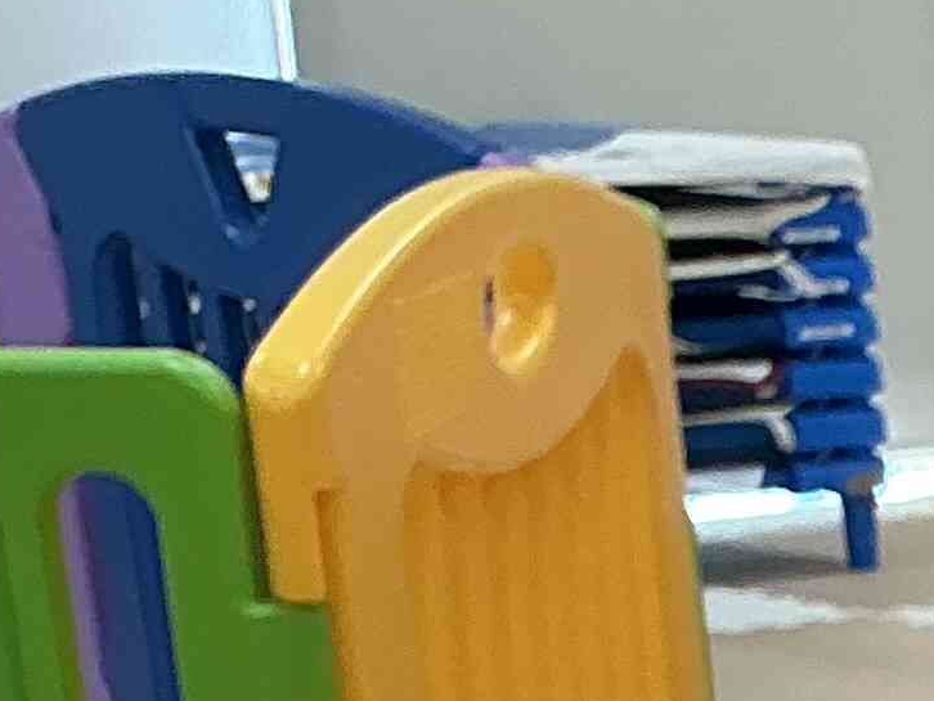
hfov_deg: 10.5
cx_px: 2267
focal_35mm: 161
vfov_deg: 8.4
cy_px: 1747
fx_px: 4345
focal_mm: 3
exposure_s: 1/60
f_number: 1.8
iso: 50
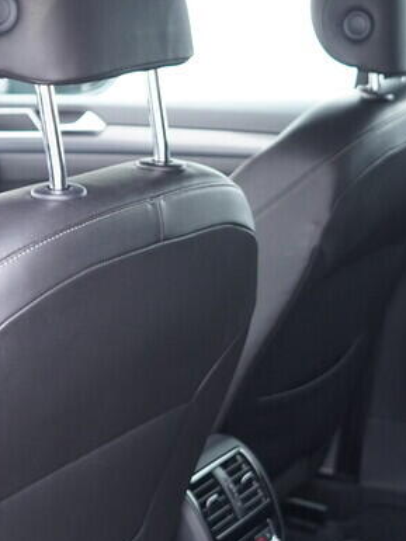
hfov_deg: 16.0
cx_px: 278
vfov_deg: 21.0
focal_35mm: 92
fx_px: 1438
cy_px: 455
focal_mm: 24
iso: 640
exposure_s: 1/40
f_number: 2.8
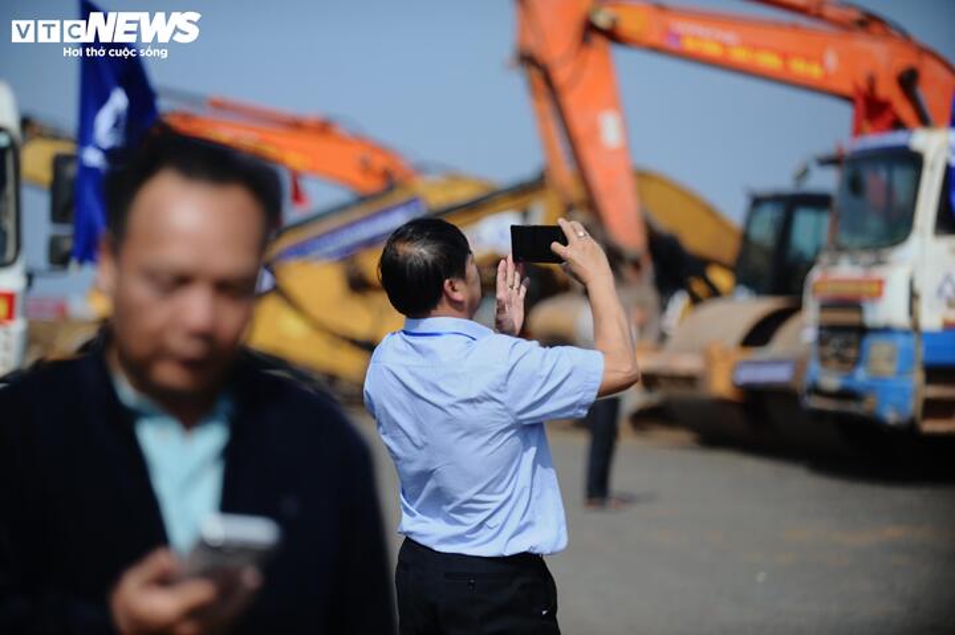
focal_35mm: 130
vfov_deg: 10.5
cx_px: 478
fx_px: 3446
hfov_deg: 15.8
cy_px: 318
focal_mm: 130
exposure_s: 1/3200
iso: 200
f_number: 2.8
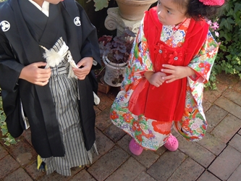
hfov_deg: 42.1
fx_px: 313
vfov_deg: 31.7
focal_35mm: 45
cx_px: 120
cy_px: 50
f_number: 3.5
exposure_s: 1/100
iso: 100
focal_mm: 5.4
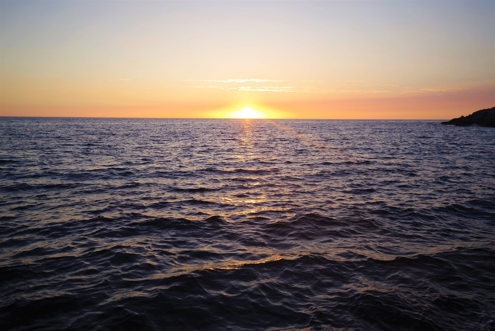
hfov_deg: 61.9
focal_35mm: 30
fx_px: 413
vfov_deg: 43.6
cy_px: 166
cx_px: 248
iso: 100
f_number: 2.8
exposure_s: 1/400
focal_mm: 30
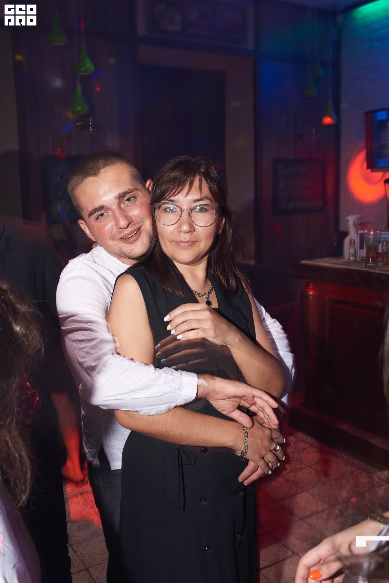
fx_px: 567
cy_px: 292
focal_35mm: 35
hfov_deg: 37.9
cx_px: 194
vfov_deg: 54.4
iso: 1250
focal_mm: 35
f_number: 9
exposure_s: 1/10
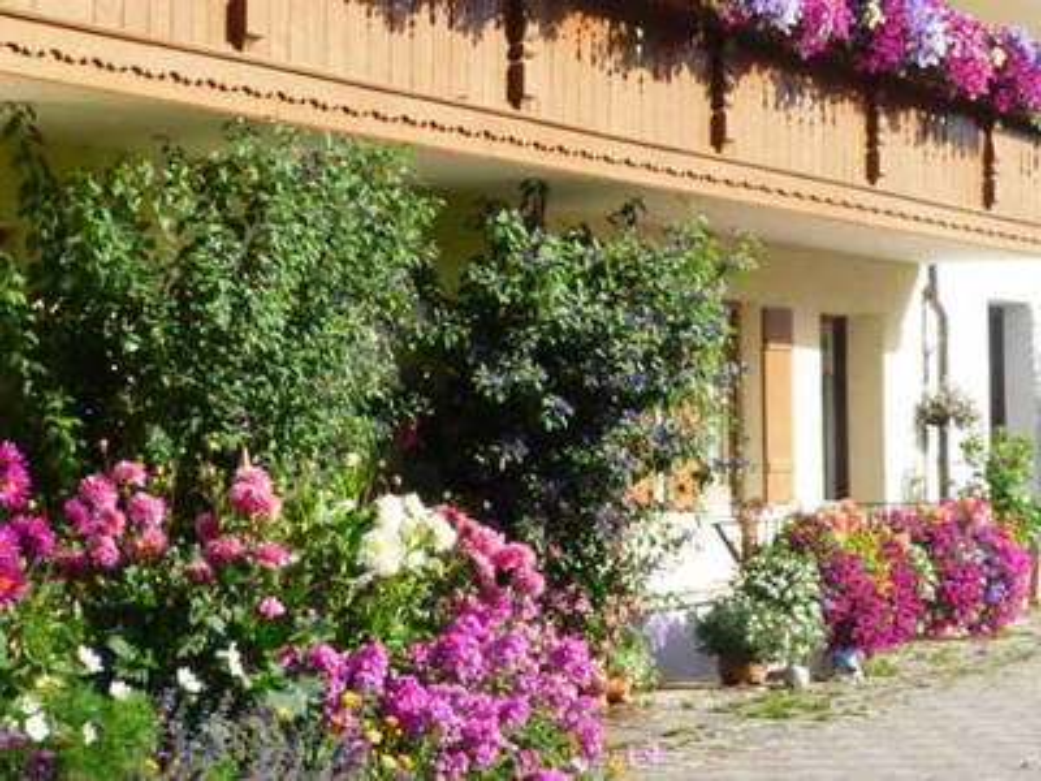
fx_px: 1413
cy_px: 390
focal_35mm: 47
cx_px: 520
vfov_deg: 30.9
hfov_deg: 40.4
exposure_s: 1/320
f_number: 3.9
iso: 80
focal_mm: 8.3
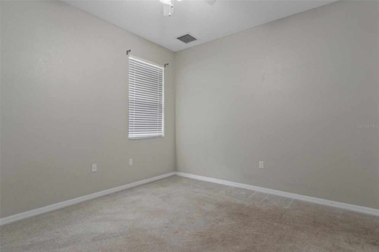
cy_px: 126
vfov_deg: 67.3
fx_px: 189
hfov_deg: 90.0
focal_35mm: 18
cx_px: 190
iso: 320
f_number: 8
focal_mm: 12
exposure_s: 1
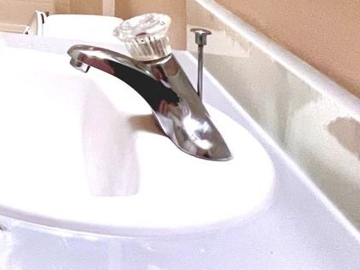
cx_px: -230
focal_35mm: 49
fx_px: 510
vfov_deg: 23.9
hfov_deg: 24.9
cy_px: -127
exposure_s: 1/60
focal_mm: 1.57
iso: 200
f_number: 1.8
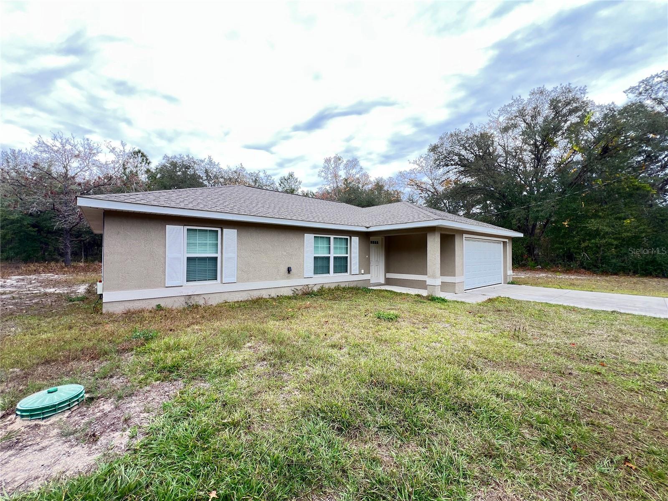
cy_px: 250
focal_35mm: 13
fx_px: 251
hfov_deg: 106.2
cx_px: 334
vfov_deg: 89.9
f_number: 1.8
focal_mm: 1.57
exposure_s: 1/99
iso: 32
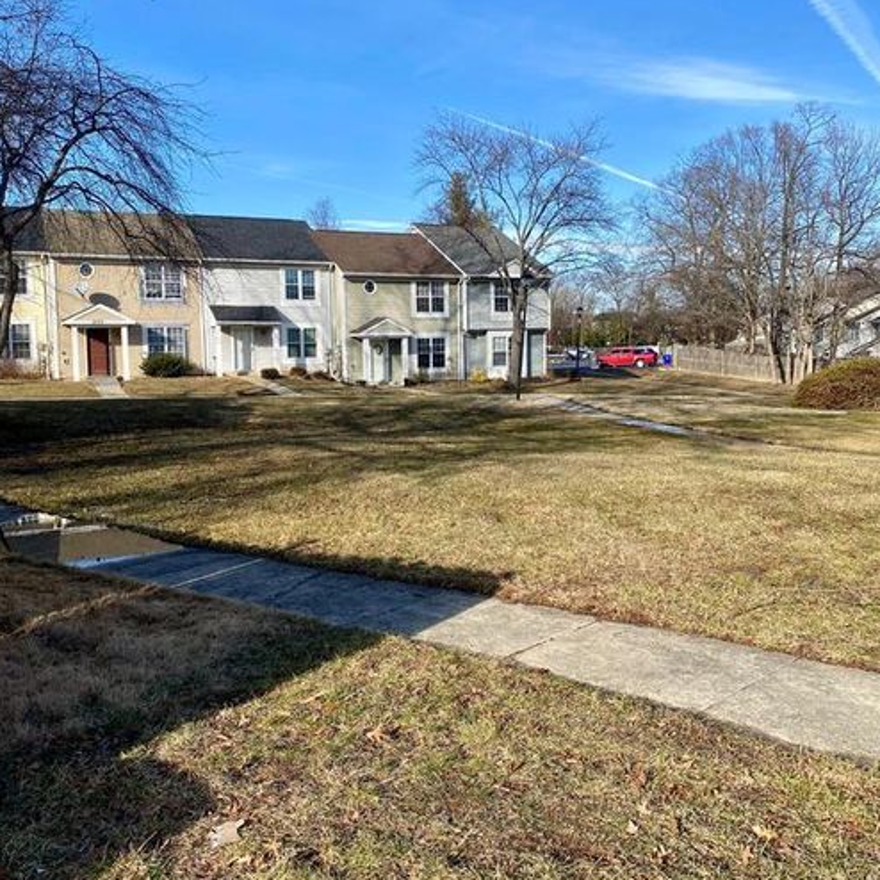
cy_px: 405
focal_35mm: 31
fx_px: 892
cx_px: 440
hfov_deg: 52.5
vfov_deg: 52.5
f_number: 1.8
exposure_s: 1/2105
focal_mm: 4.25
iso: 32
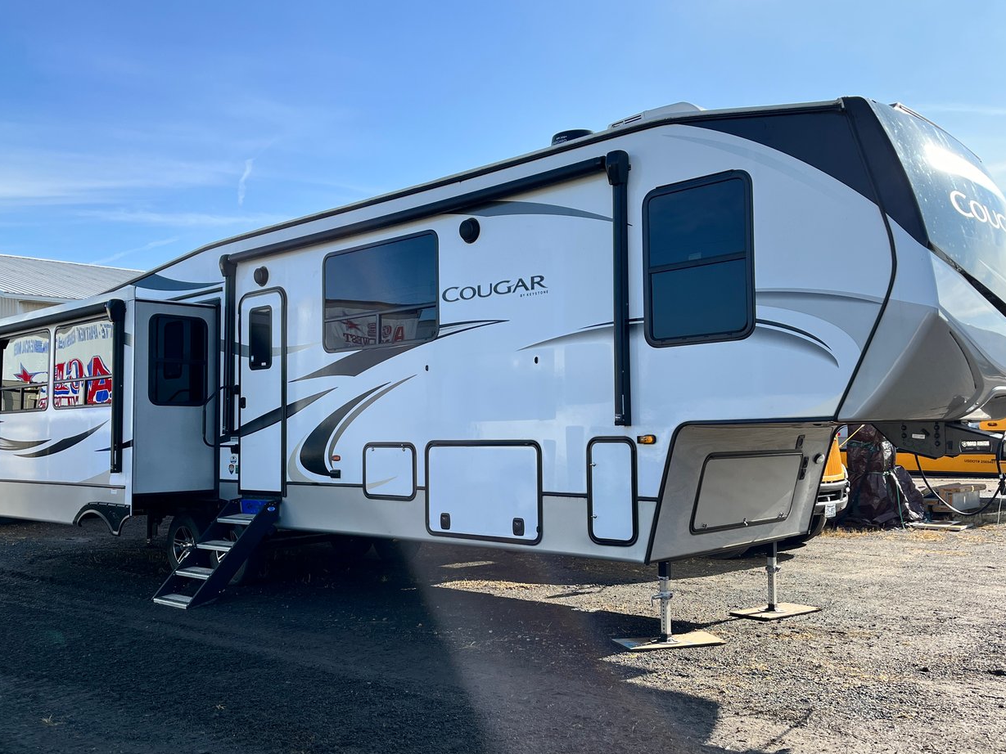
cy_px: 398
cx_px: 497
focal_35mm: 32
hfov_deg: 56.8
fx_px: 930
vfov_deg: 44.2
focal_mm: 5.1
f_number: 1.6
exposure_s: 1/2571
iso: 50
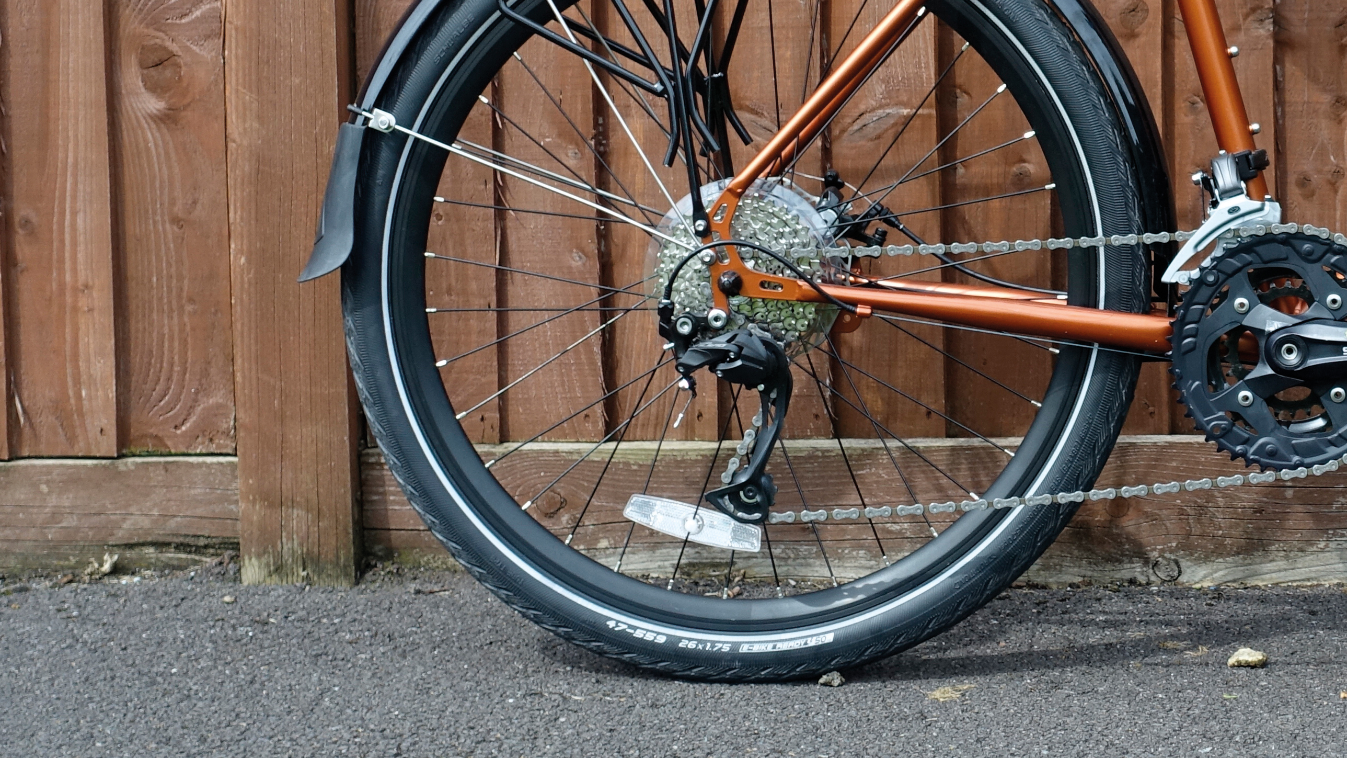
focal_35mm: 109
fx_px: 3893
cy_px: -40
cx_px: 1383
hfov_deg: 19.0
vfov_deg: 11.0
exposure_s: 1/80
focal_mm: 17.9
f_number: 2.8
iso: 125
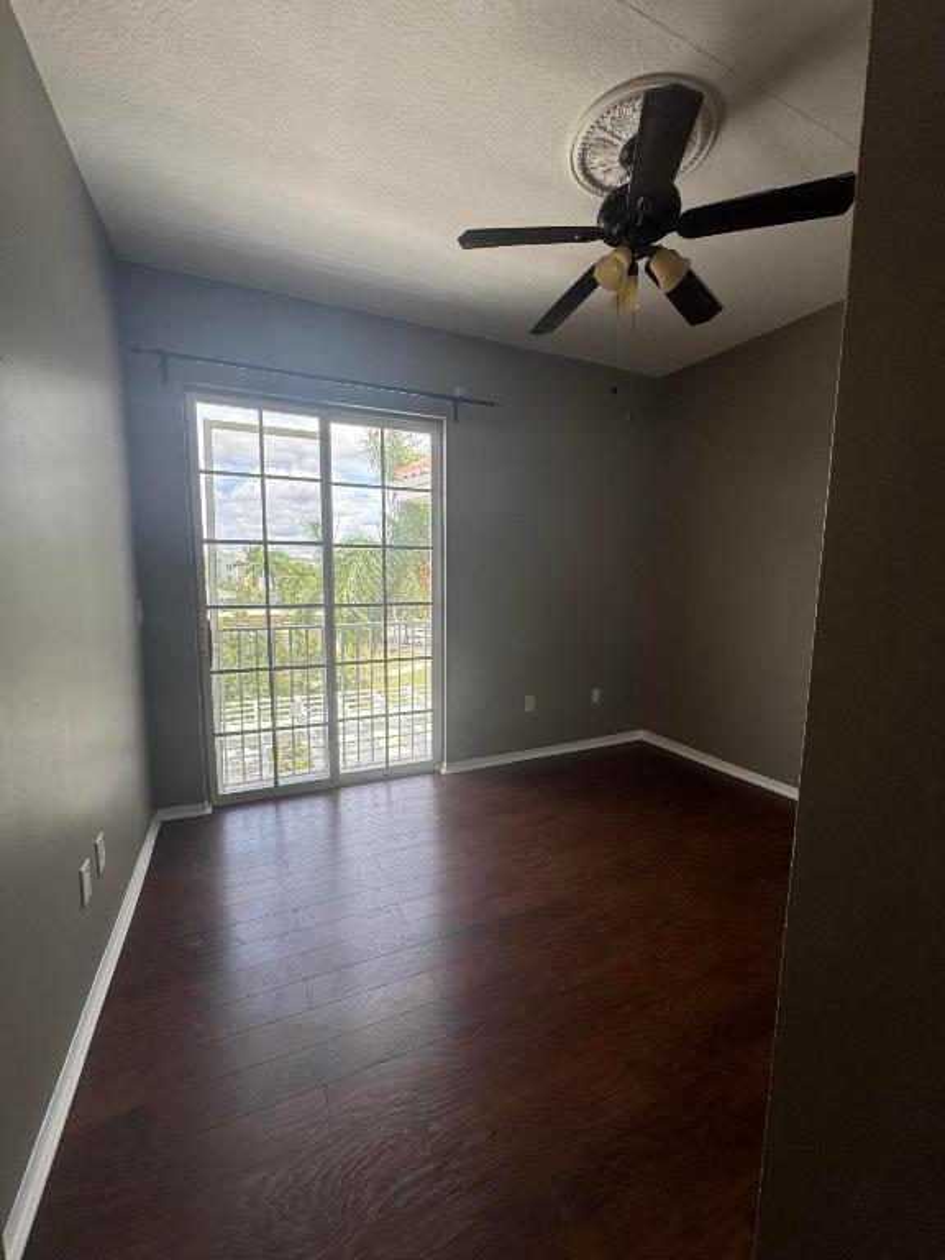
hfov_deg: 85.7
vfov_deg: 102.1
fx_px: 510
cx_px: 472
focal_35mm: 14
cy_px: 630
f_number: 2.2
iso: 40
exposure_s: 1/235
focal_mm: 2.22
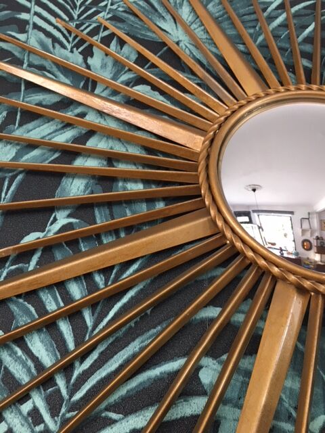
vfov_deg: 61.7
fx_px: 363
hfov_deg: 48.2
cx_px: 162
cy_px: 216
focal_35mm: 29
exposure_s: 1/33
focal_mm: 4.15
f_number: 2.2
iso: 50
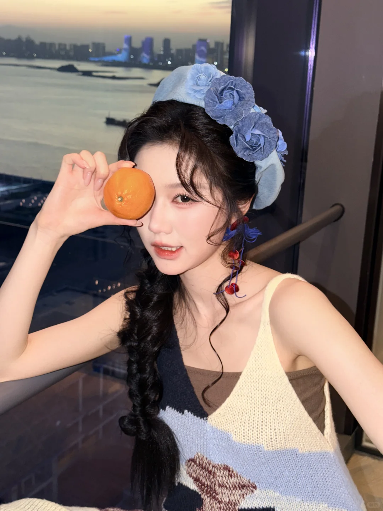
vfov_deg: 39.7
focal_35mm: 48
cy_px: 256
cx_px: 192
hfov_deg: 30.3
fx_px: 708
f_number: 1.78
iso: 50
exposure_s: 1/18
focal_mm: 6.76
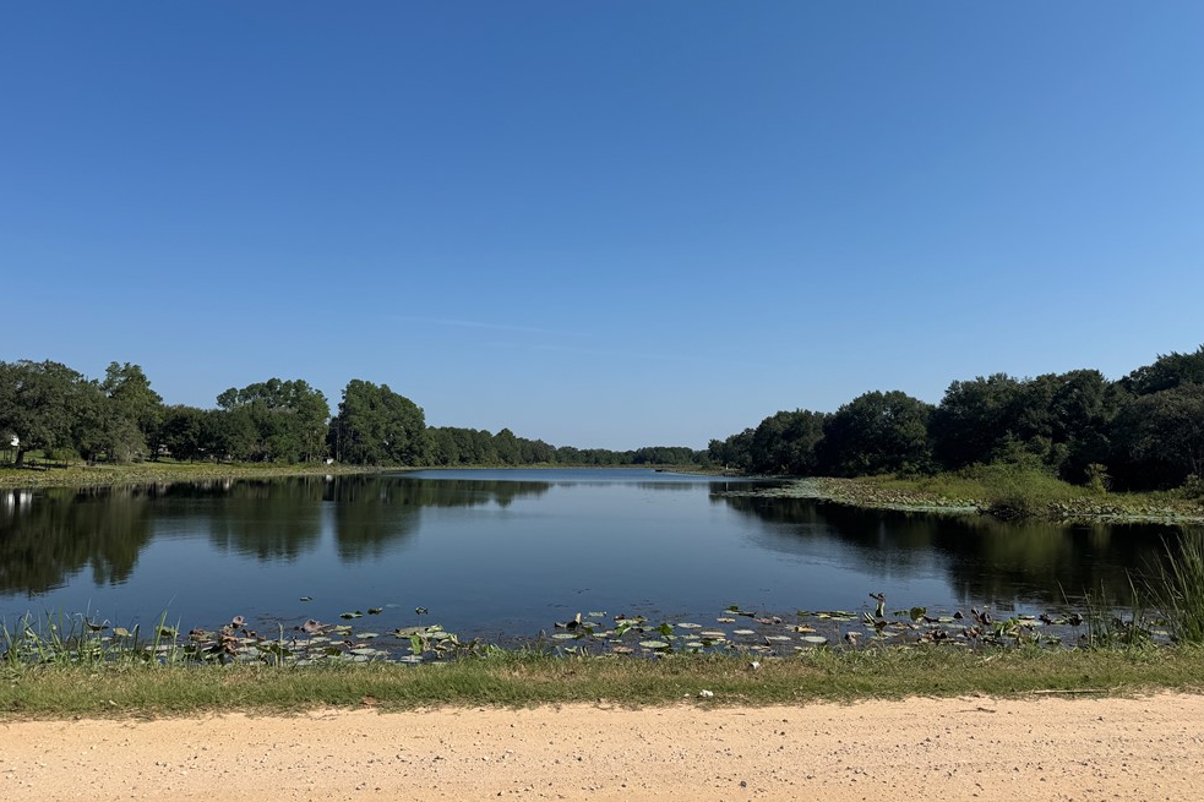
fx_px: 869
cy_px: 371
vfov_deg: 49.5
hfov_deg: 69.4
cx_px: 601
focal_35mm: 26
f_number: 1.78
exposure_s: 1/6410
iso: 80
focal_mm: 6.76
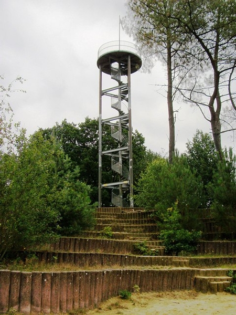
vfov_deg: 46.8
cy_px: 158
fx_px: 364
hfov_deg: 36.0
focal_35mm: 40
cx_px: 118
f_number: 3.2
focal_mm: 7.1
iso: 80
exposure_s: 1/800
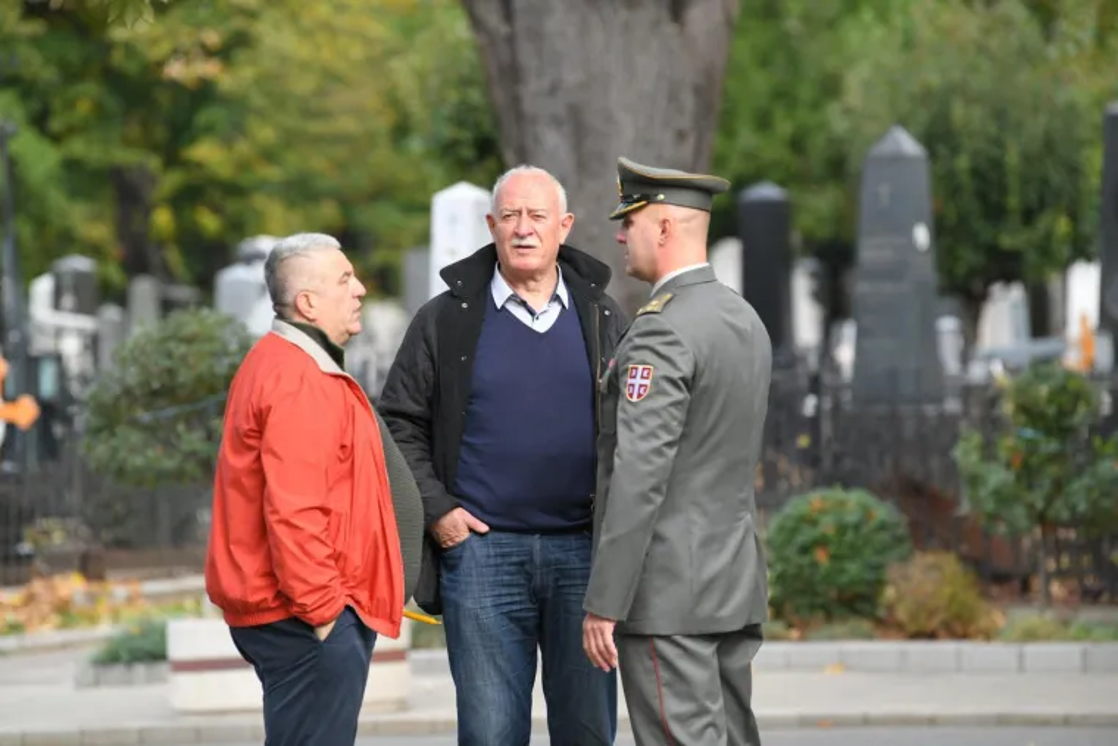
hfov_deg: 10.3
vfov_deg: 6.9
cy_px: 373
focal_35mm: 200
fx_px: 6212
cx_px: 559
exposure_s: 1/320
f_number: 4
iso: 200
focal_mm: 200
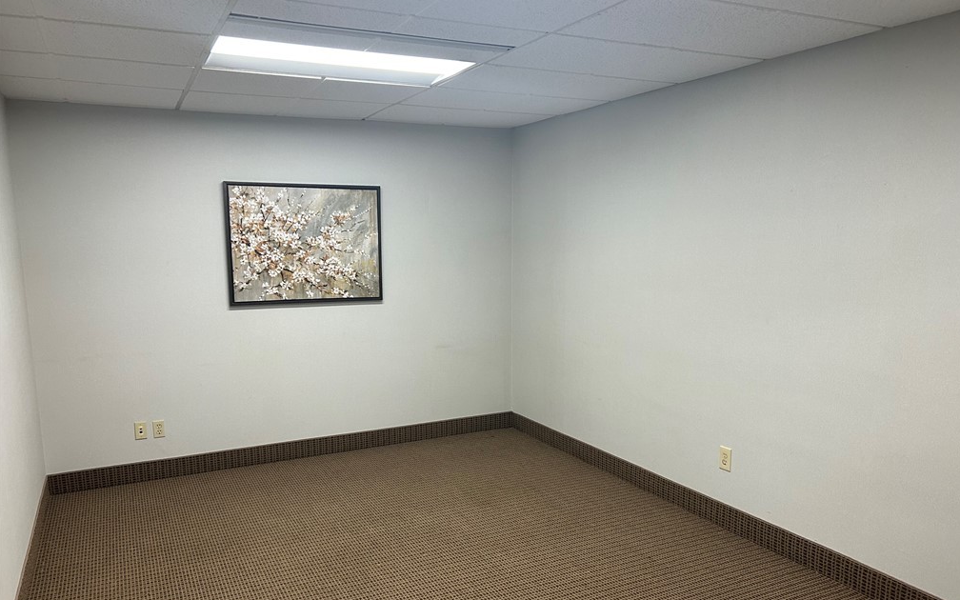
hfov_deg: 66.5
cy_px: 350
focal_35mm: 28
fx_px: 733
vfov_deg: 44.4
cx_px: 484
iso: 125
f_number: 1.5
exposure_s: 1/120
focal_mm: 5.7
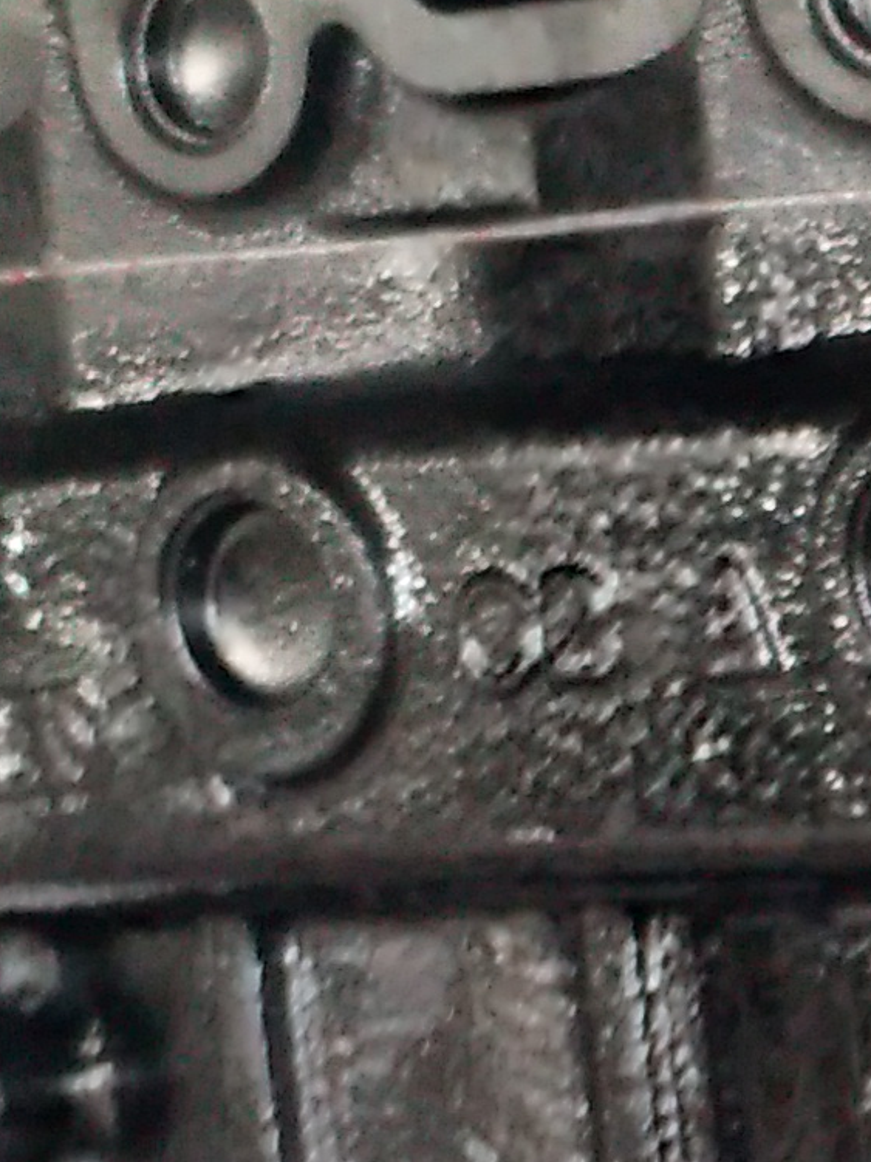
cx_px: 1487
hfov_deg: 10.4
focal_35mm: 135
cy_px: 1264
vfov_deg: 14.3
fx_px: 4530
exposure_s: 1/33.3
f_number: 2
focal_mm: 3.79
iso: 507
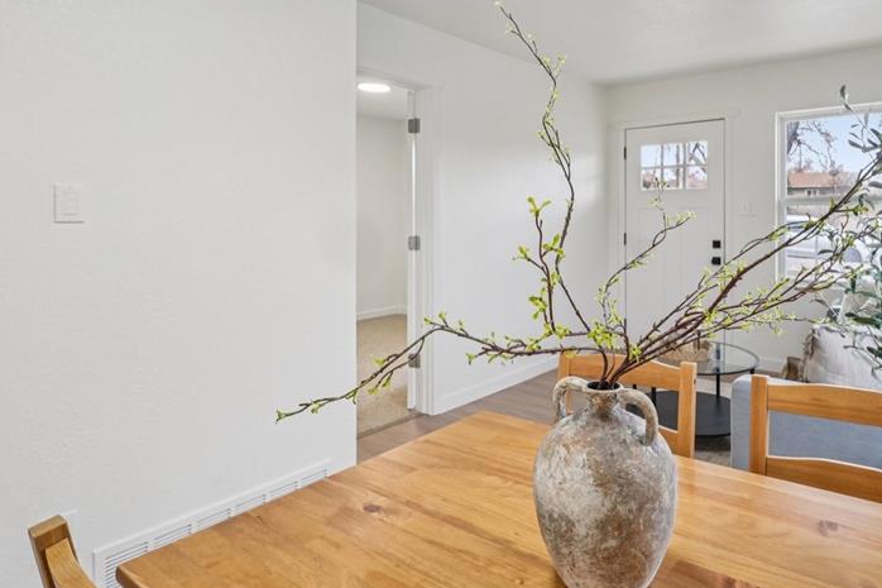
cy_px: 219
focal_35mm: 22
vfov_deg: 56.5
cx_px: 546
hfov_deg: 77.3
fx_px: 539
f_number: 8
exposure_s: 1/6
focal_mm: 10
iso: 800
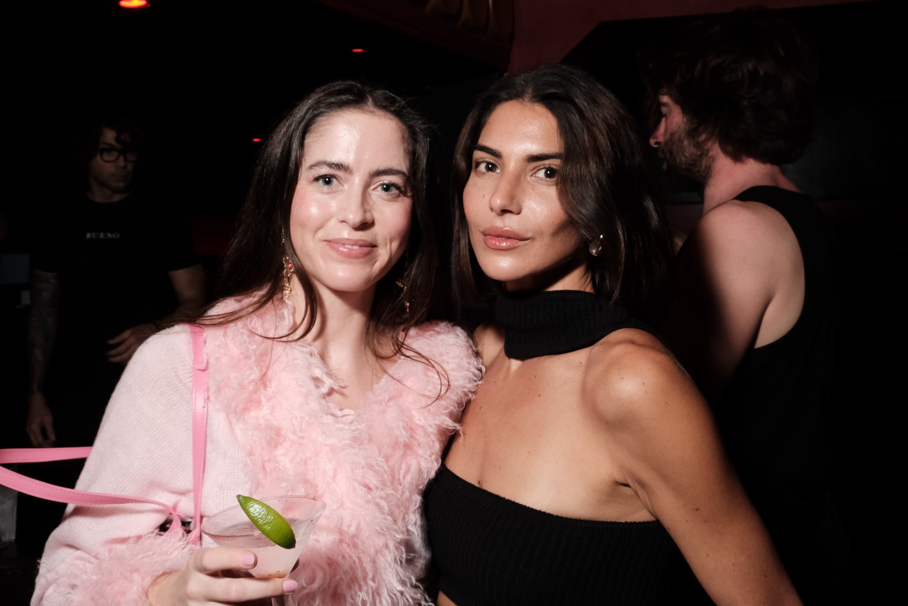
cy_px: 303
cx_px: 454
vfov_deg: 36.9
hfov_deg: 53.1
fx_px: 908
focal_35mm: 36
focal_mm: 24.3
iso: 2500
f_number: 11
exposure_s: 1/30
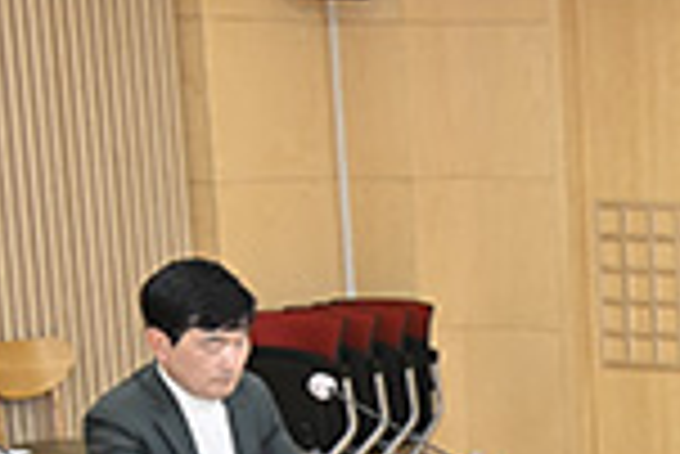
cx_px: 1072
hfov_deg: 13.4
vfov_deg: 9.3
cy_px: 701
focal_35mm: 143
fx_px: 2704
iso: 800
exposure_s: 1/80
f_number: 6.3
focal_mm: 36
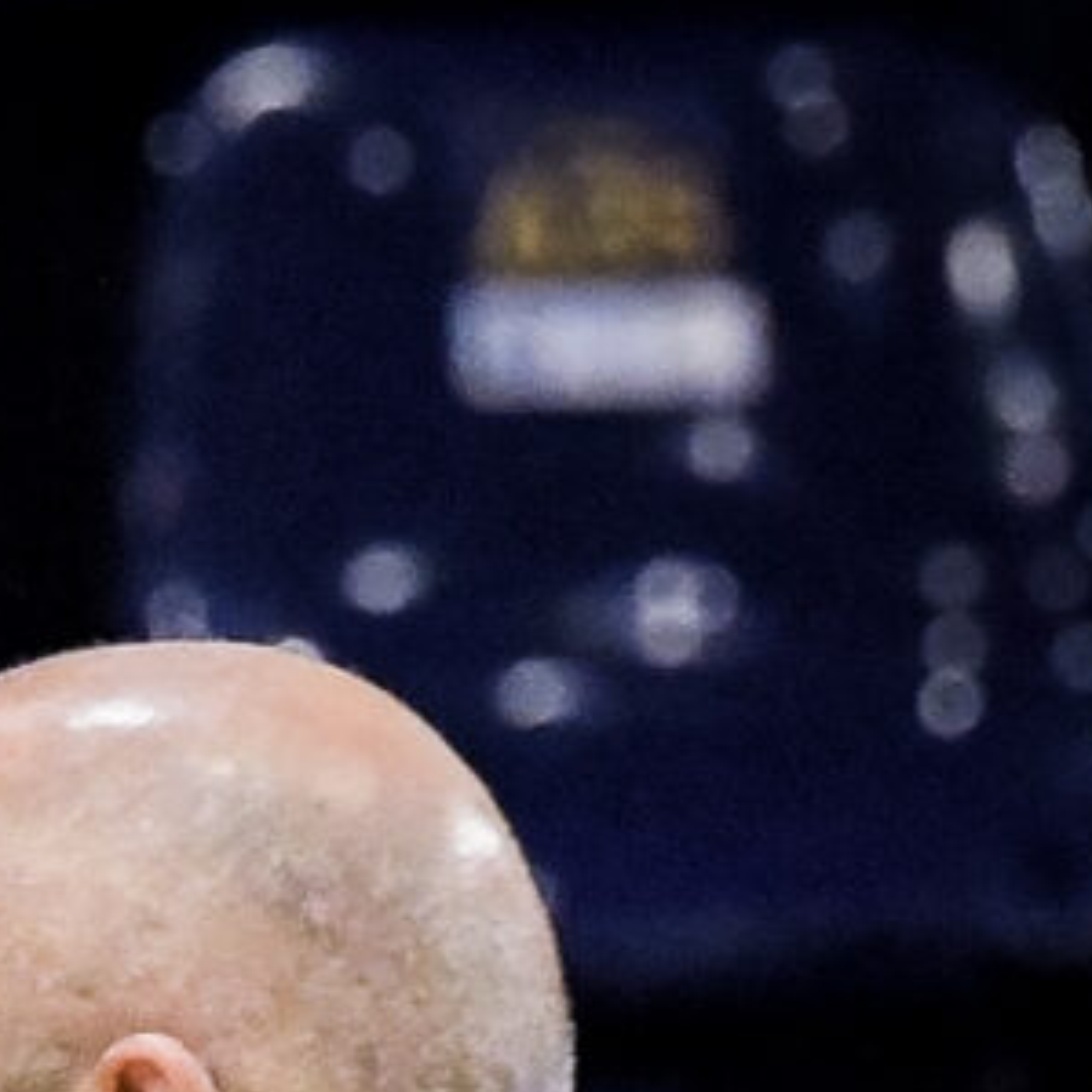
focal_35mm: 1456
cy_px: 2635
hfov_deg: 1.2
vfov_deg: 1.2
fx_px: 51965
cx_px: -2330
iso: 6400
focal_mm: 200
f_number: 4.5
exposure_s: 1/1250
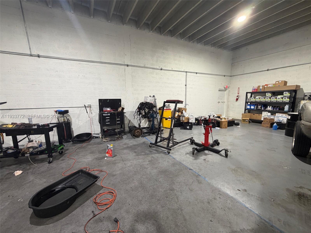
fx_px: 126
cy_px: 116
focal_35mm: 14
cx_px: 156
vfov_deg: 85.7
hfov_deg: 102.1
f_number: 2.2
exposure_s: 1/60
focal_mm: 2.22
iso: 200
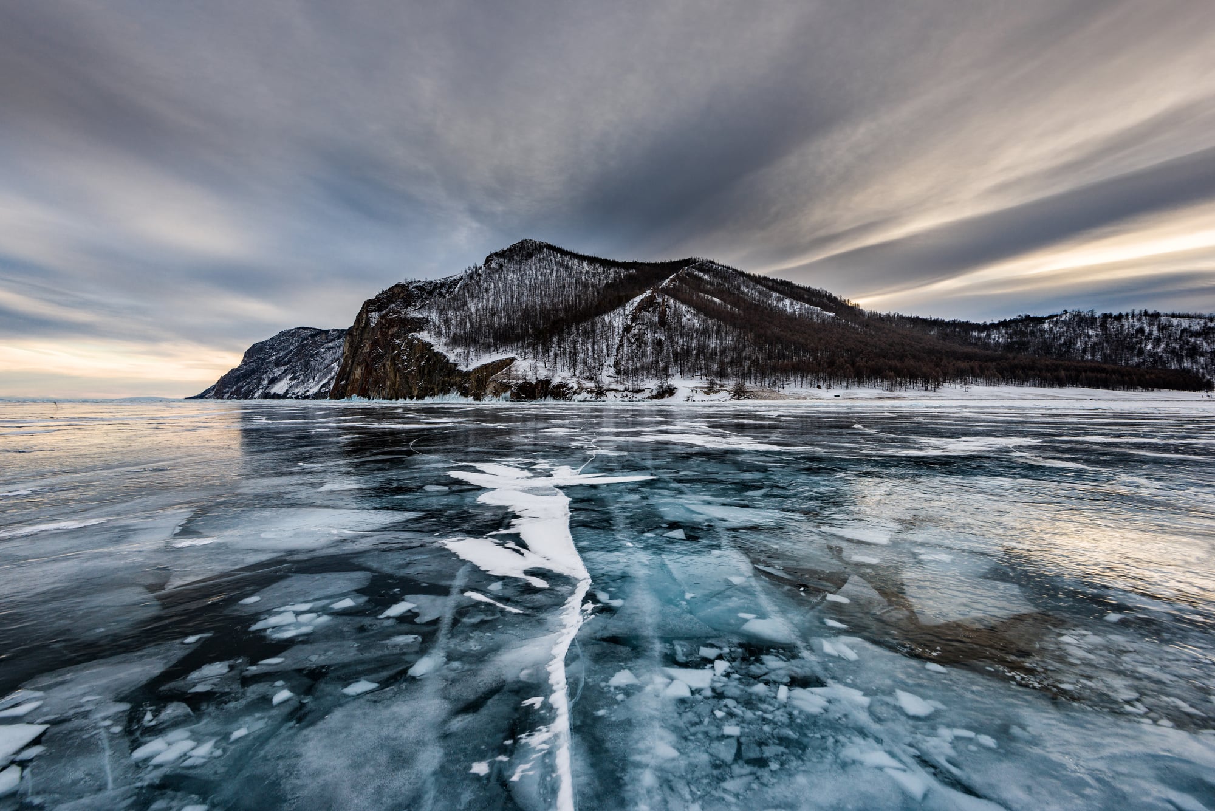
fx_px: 540
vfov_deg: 73.8
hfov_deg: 96.7
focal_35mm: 16
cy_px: 406
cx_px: 608
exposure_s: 1/80
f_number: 11
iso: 100
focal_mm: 16
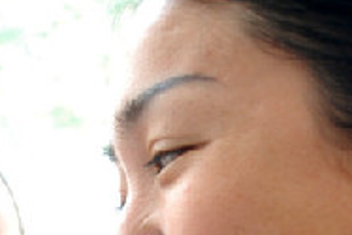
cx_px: 147
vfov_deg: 11.1
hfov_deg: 17.0
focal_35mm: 121
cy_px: 311
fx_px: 1180
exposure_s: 1/80
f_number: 4
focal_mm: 25
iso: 400
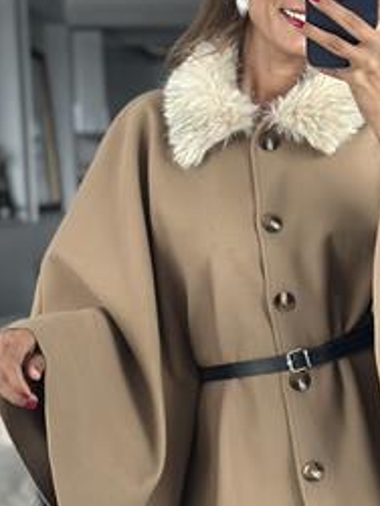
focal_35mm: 97
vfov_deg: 20.2
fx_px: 1417
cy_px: 273
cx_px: 283
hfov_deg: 15.2
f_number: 1.78
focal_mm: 6.86
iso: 640
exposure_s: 1/40
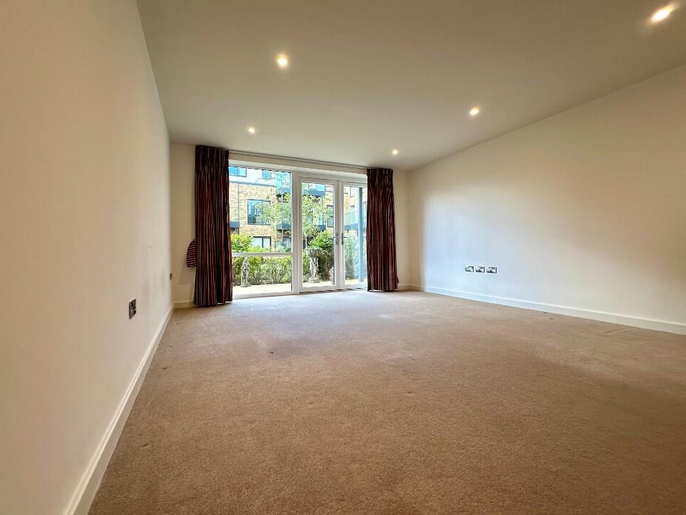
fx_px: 297
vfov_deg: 81.7
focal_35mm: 15
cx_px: 330
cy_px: 252
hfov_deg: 98.1
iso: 125
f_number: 2.2
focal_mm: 2.22
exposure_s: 1/100
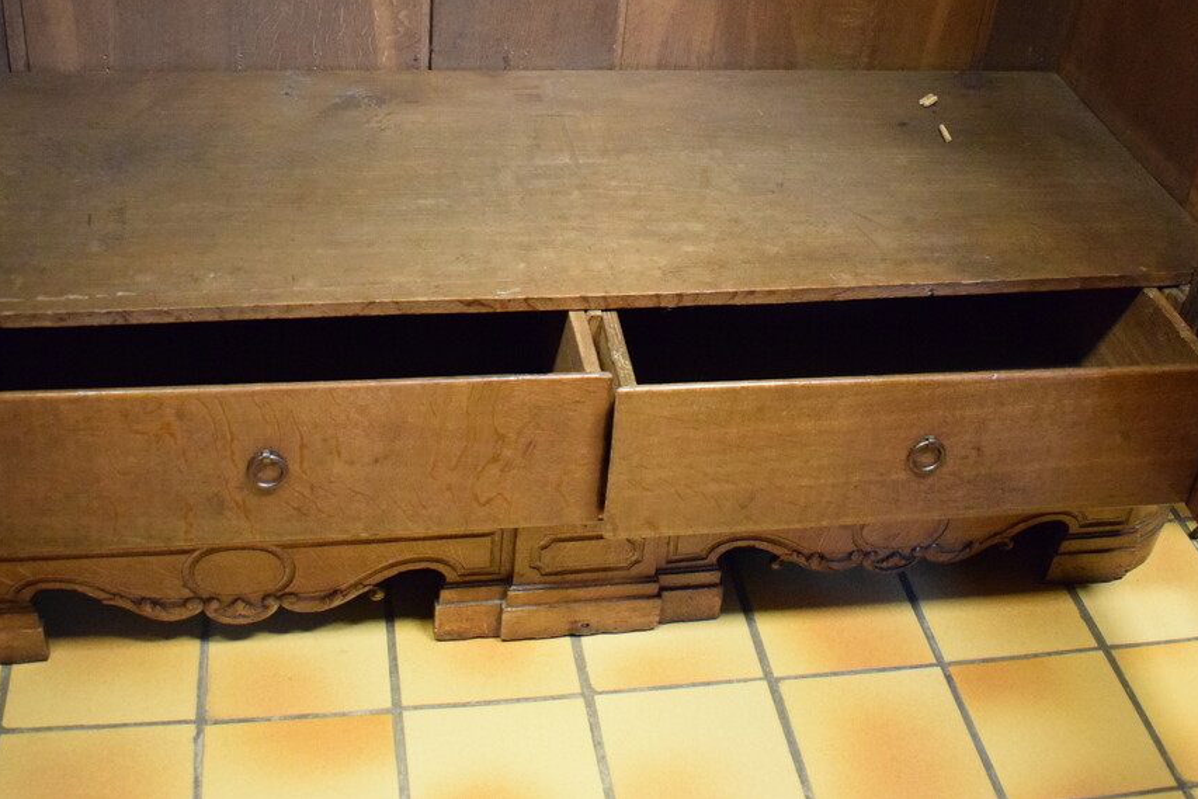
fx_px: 1498
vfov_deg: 29.4
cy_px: 203
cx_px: 626
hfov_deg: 43.6
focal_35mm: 45
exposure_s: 1/60
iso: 5600
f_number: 3.8
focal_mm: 20
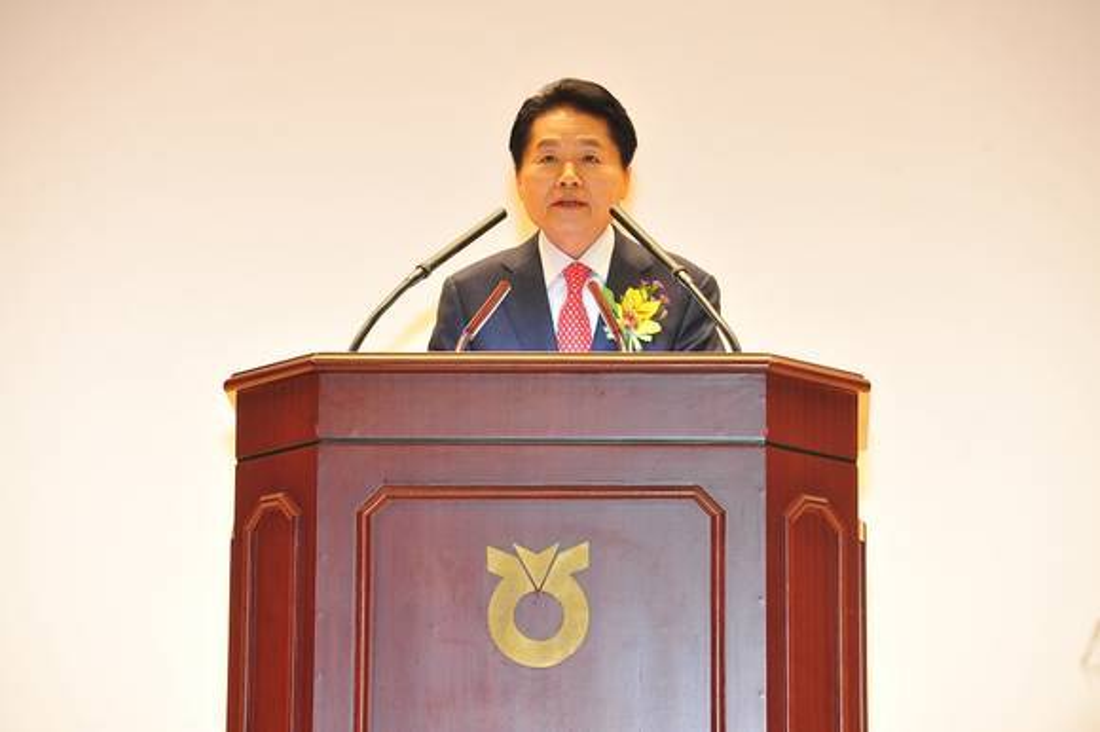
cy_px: 366
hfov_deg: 12.1
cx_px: 550
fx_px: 5191
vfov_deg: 8.1
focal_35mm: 170
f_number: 6.3
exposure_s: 1/80
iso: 1250
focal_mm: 170
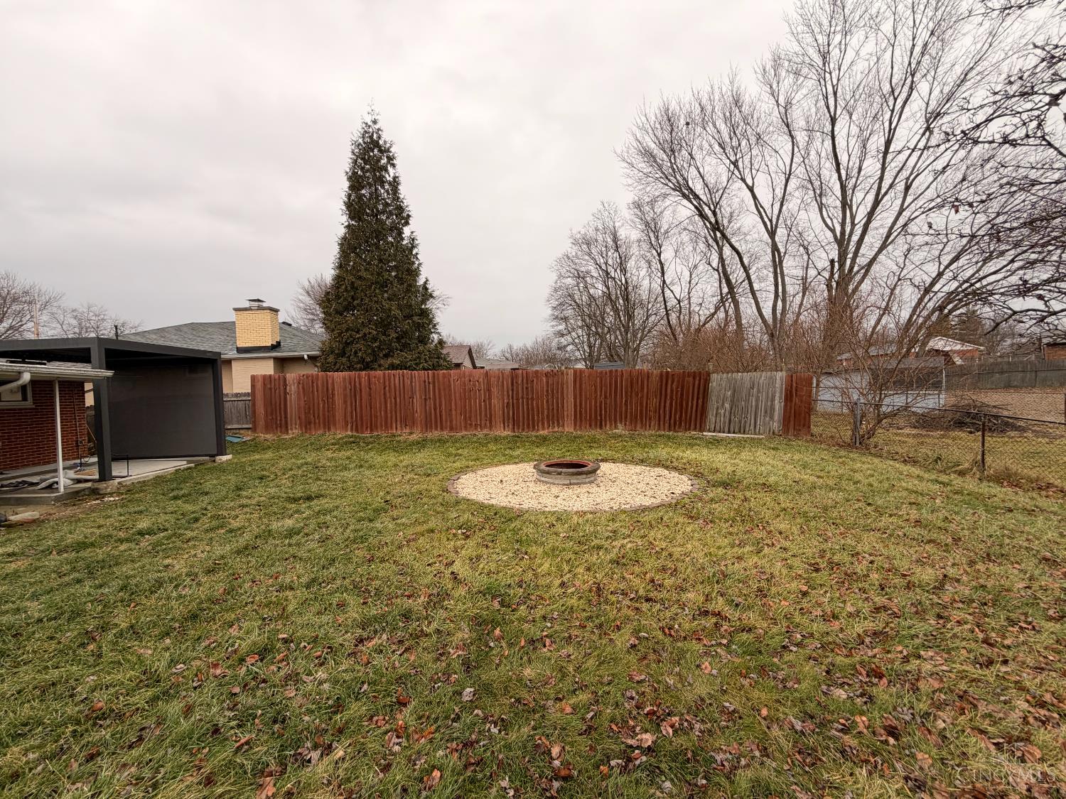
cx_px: 533
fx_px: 431
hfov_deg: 102.1
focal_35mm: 14
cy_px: 400
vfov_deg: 85.7
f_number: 2.2
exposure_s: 1/433
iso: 64
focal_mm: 2.22
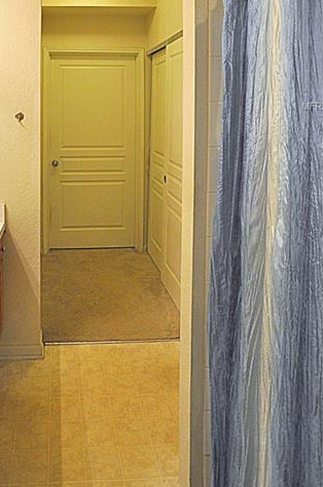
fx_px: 362
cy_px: 107
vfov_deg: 62.8
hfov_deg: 46.5
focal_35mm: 27
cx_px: 83
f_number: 4.5
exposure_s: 1/45
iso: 800
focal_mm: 11
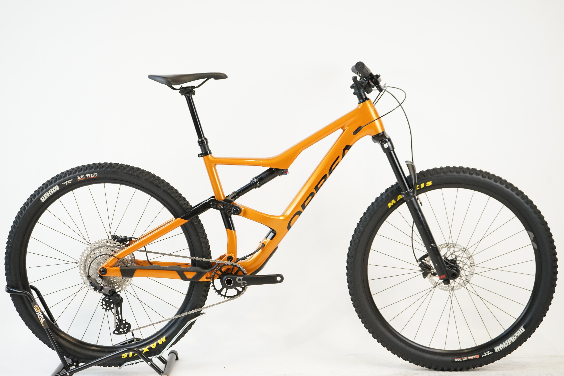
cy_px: 188
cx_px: 282
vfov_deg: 23.8
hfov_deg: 35.1
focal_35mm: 57
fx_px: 893
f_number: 5.6
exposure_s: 1/200
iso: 2000
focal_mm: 57
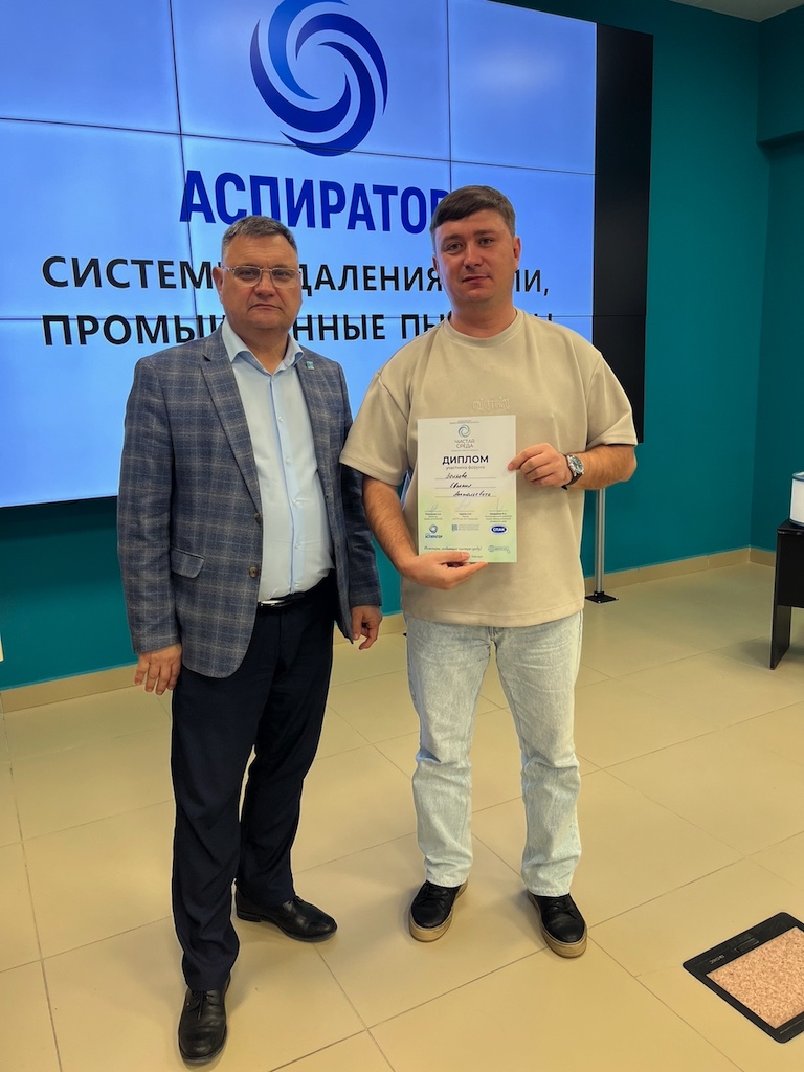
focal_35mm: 26
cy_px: 536
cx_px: 402
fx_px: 805
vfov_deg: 67.3
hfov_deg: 53.1
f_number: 1.6
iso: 64
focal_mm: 5.1
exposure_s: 1/96
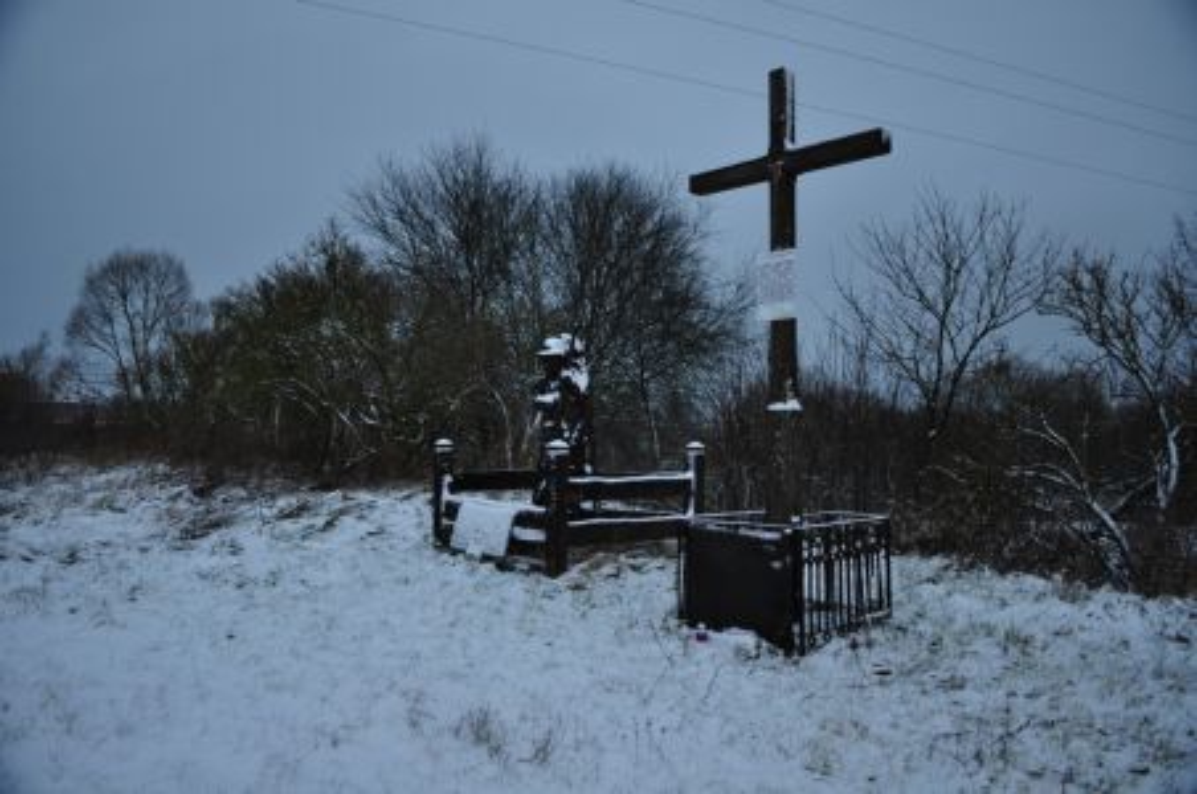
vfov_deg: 47.8
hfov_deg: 67.5
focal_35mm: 27
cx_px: 598
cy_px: 397
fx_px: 896
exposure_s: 1/100
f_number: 3.5
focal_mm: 18
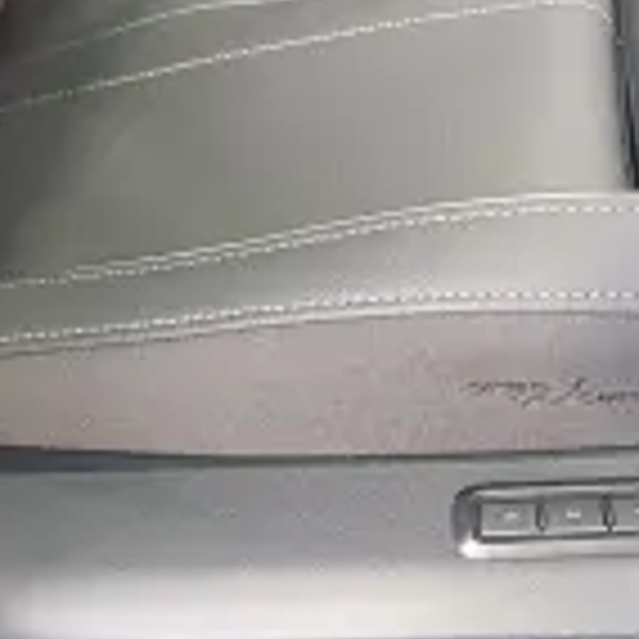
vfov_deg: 30.5
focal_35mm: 56
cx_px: 454
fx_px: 1170
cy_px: 356
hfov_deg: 30.2
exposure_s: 1/25
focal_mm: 4.65
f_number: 1.8
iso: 400
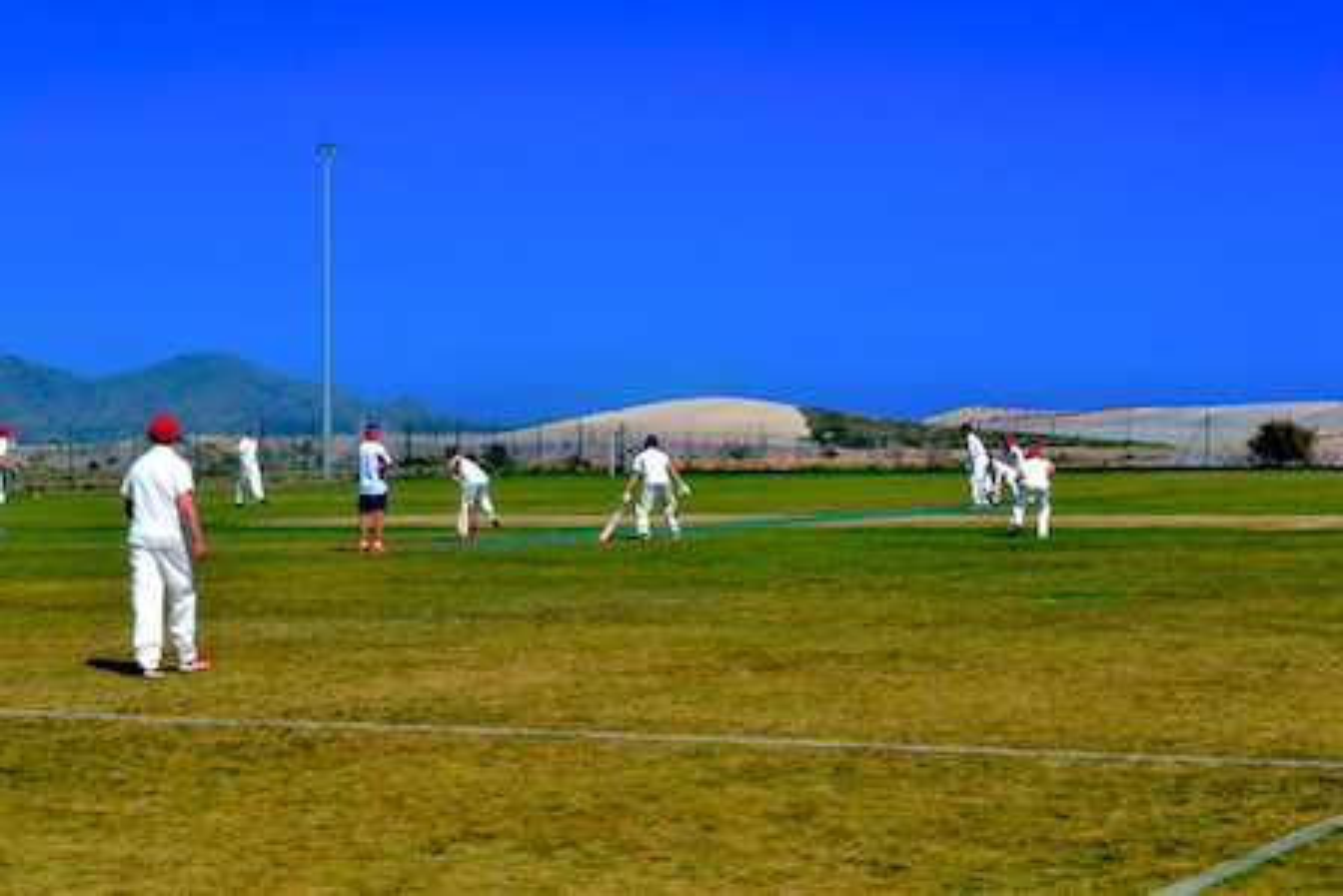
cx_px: 672
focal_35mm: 82
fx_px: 3079
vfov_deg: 16.6
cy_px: 448
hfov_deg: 24.6
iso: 100
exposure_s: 1/250
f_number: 8
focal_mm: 55
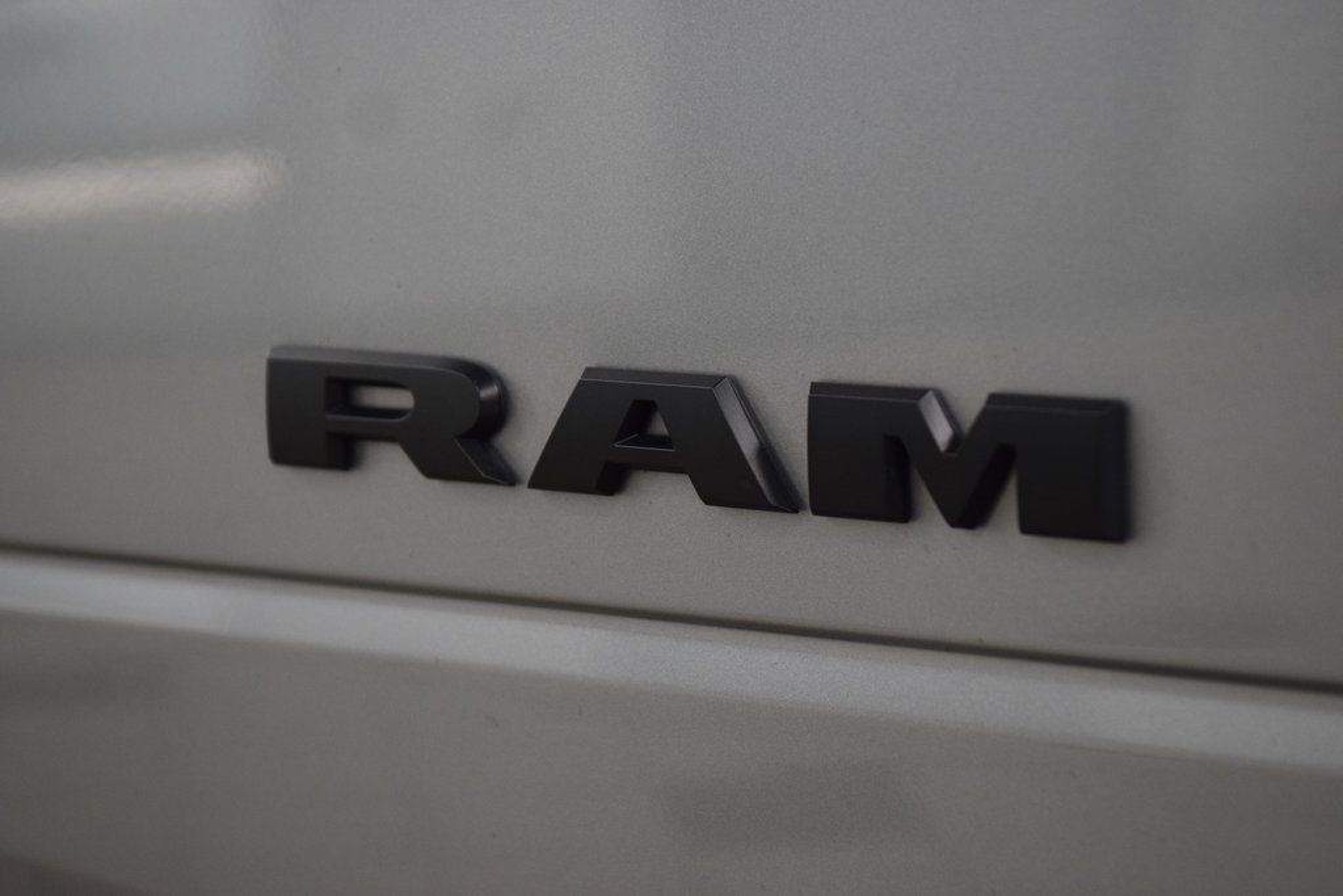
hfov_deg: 19.5
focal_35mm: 105
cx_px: 672
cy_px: 448
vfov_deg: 13.0
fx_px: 3917
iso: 1600
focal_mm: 70
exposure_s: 1/125
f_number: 3.5
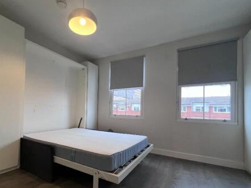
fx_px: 123
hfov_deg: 90.1
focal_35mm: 17
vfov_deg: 74.1
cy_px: 109
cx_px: 103
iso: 160
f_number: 1.8
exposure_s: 1/100
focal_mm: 1.57
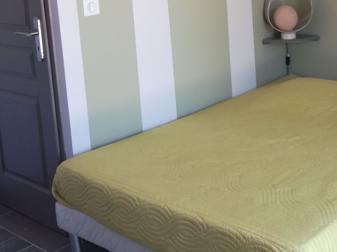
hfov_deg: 35.3
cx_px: 258
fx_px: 516
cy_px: 23
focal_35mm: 53
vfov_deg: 26.6
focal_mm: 3.79
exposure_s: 1/30
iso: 100
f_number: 2
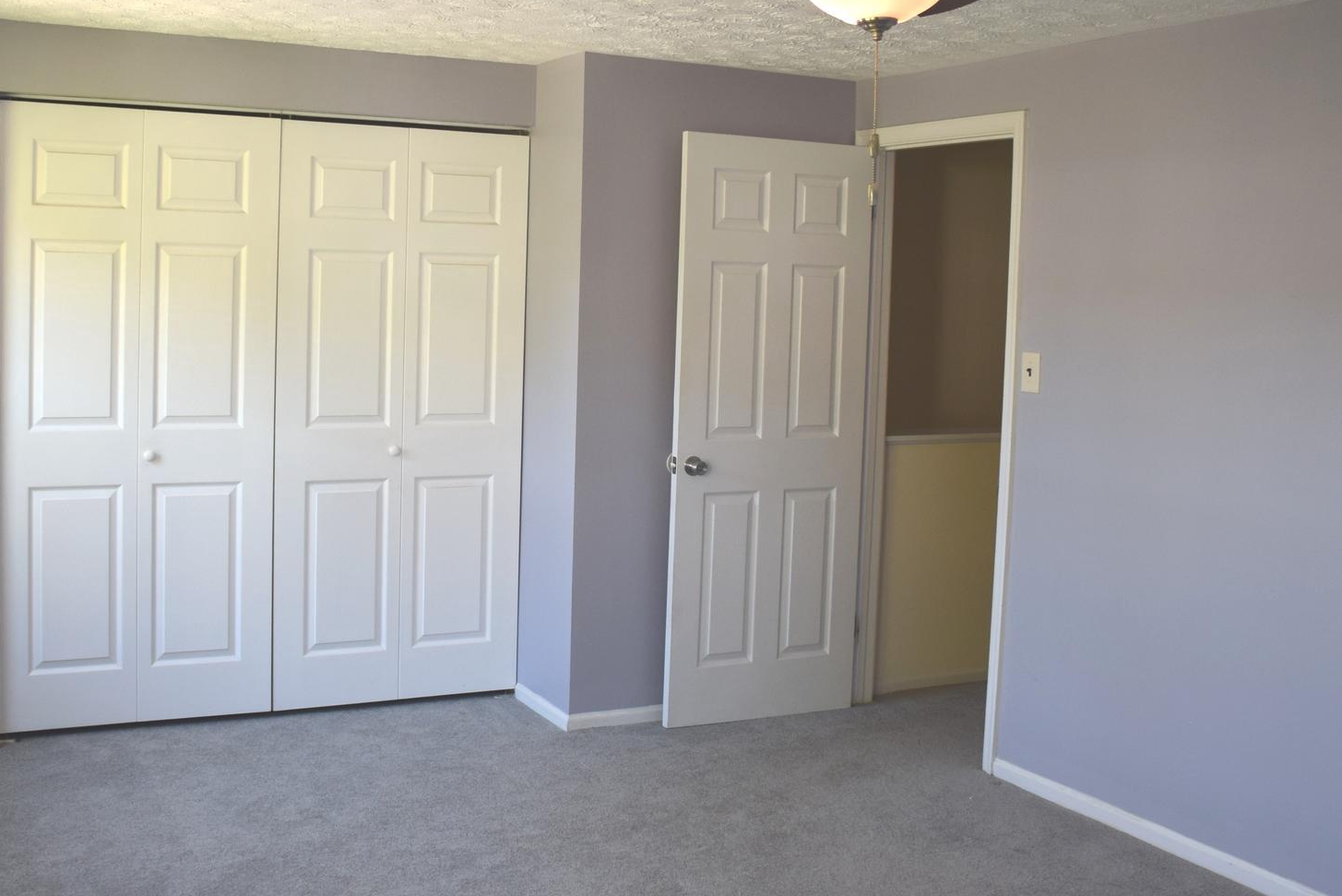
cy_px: 345
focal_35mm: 38
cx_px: 577
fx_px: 1417
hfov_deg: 50.5
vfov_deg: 34.9
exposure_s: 1/80
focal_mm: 18
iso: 400
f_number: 4.5
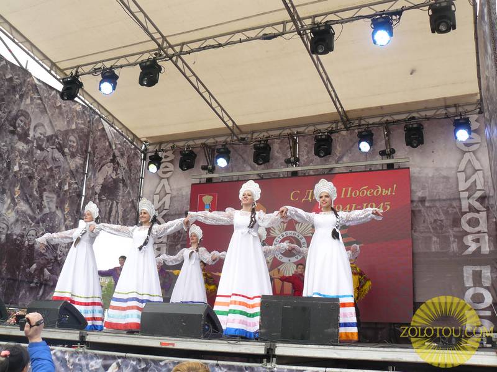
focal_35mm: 36
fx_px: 517
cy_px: 186
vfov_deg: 39.7
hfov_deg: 51.4
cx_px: 248
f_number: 4
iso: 100
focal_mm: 6
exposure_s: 1/160
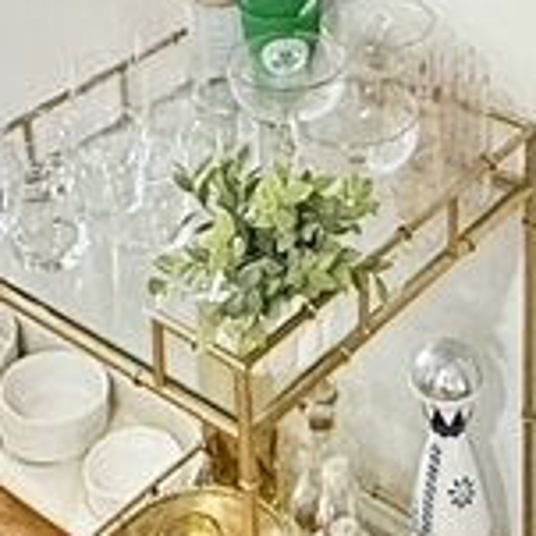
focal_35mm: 84
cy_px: -295
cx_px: 337
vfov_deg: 18.1
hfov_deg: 20.6
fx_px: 1472
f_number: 2.2
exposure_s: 1/60
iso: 500
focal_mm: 2.22
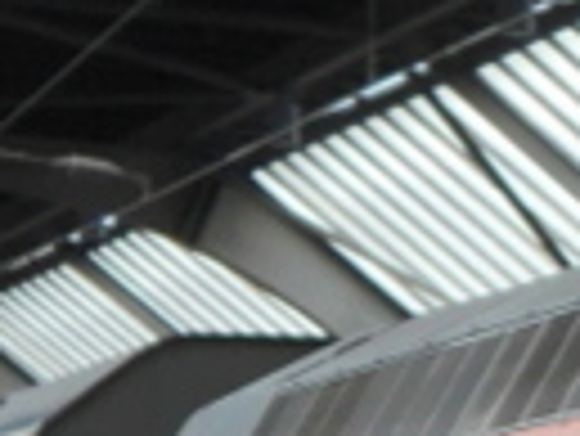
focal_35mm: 263
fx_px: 4411
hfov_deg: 6.7
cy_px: 728
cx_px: 1852
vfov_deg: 5.6
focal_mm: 17
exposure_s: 1/60
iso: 400
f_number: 4
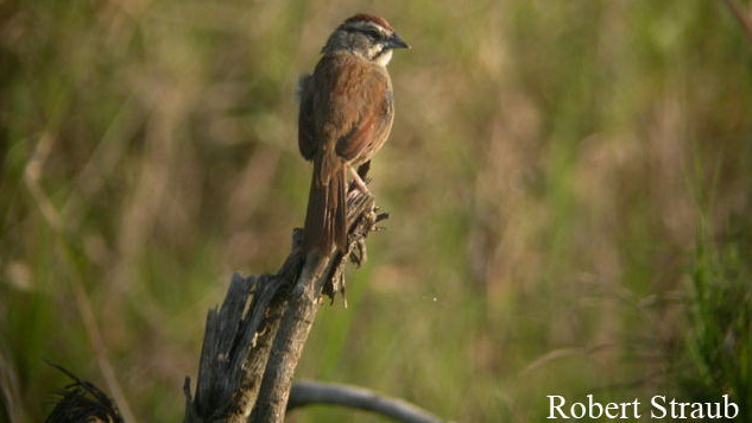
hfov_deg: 19.6
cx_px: 375
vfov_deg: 11.1
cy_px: 150
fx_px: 2173
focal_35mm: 109
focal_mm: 20.6
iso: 100
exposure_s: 1/125
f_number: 3.9
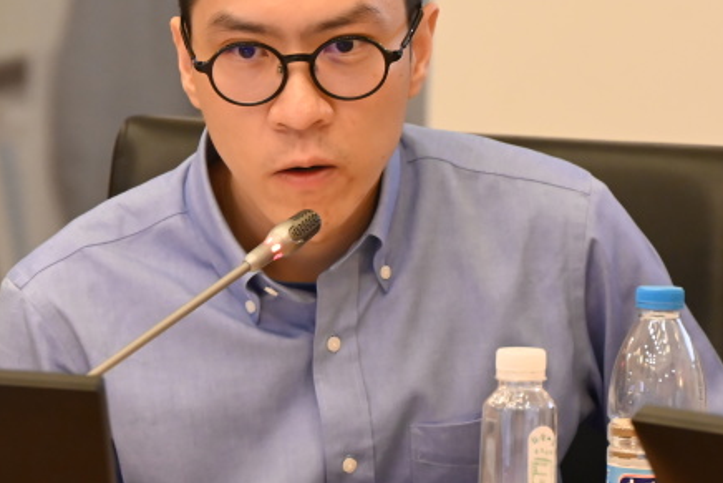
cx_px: 187
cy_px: 206
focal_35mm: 413
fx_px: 8297
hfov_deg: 5.0
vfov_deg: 3.3
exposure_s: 1/30
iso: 3200
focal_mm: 180
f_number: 6.3
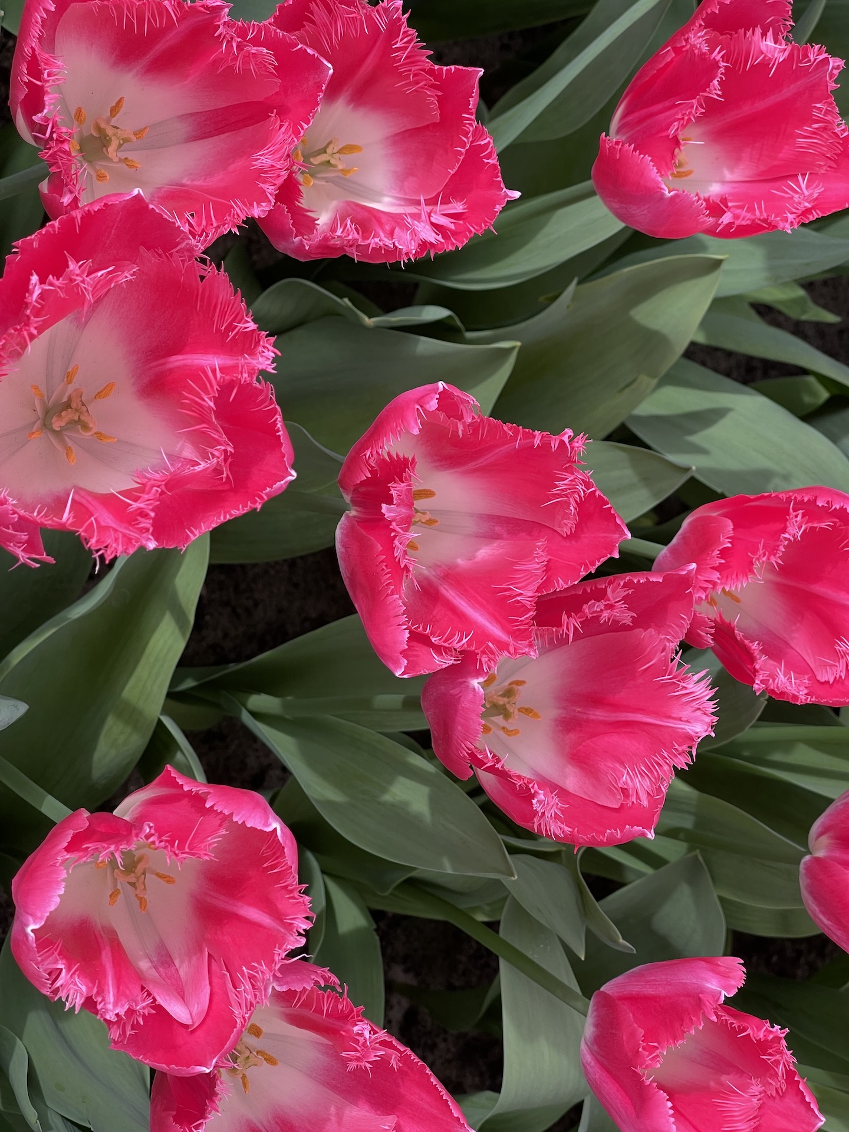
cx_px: 424
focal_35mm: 64
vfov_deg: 30.3
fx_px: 2093
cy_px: 566
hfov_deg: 22.9
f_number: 2.2
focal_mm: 7.5
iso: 64
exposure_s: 1/122
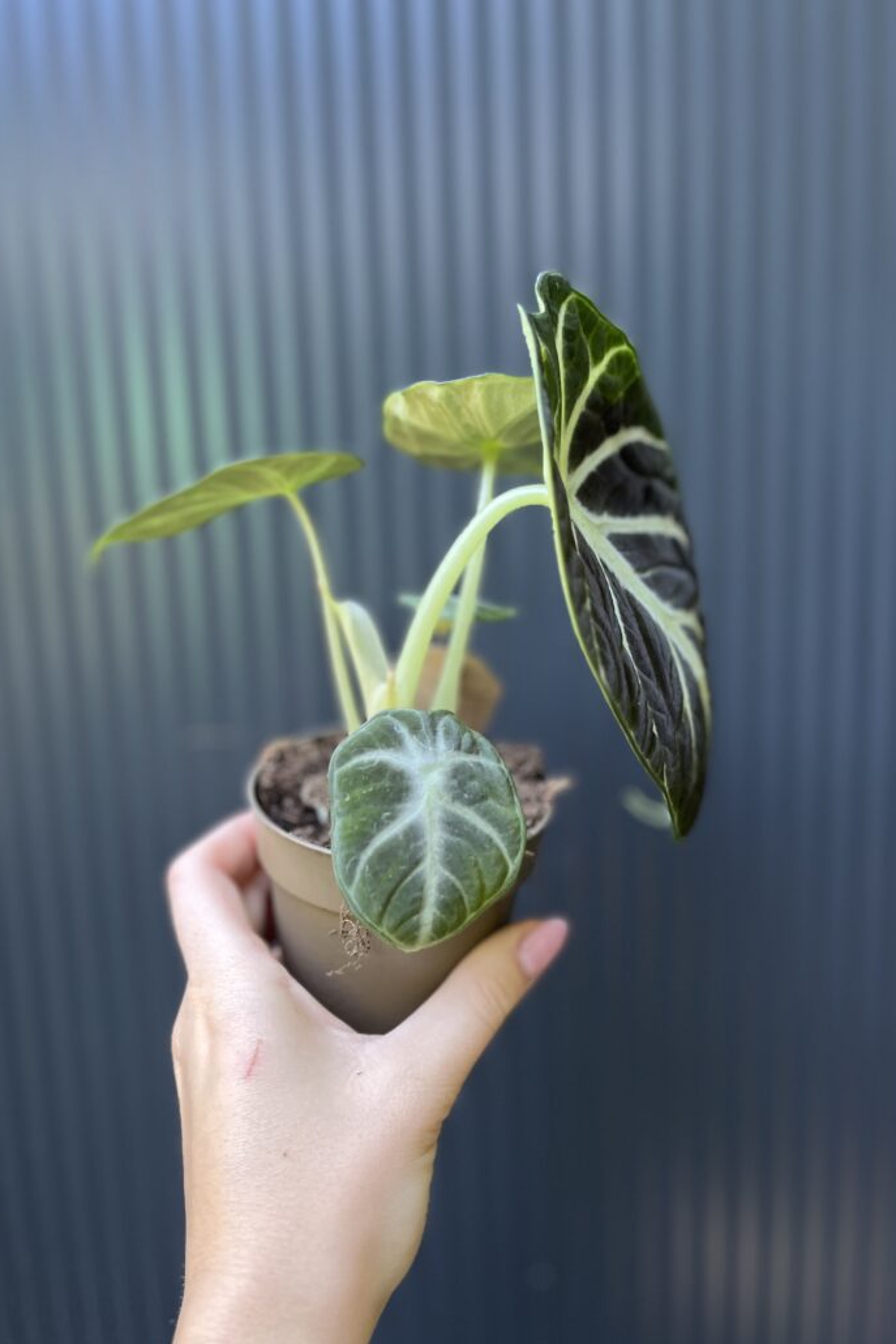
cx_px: 423
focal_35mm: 28
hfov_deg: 46.4
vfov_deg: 65.5
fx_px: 1045
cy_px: 675
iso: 200
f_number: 1.6
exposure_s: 1/60
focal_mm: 5.1
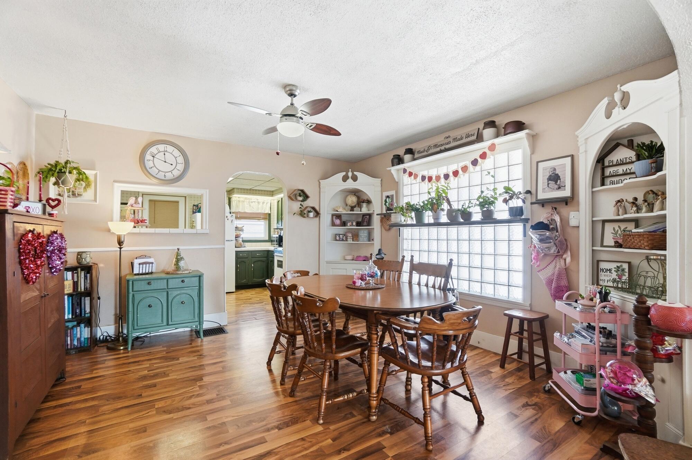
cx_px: 346
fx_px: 288
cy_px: 230
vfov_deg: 77.2
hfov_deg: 100.4
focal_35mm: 15
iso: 100
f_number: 4
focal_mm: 10
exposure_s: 1/250
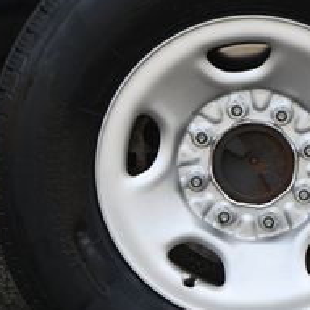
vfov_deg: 5.2
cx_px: 266
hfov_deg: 5.2
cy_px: 108
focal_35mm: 339
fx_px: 3435
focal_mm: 80
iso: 200
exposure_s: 1/250
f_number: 5.6
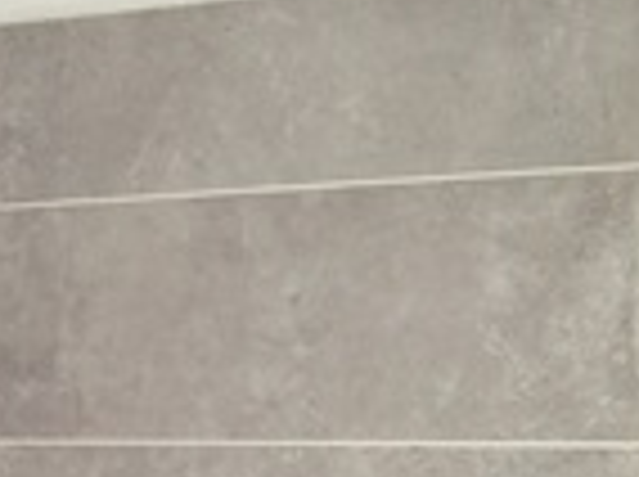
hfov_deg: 19.4
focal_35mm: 93
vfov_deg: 15.2
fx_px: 1714
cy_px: 603
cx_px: -207
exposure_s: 1/20
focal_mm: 4.13
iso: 80
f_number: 2.4
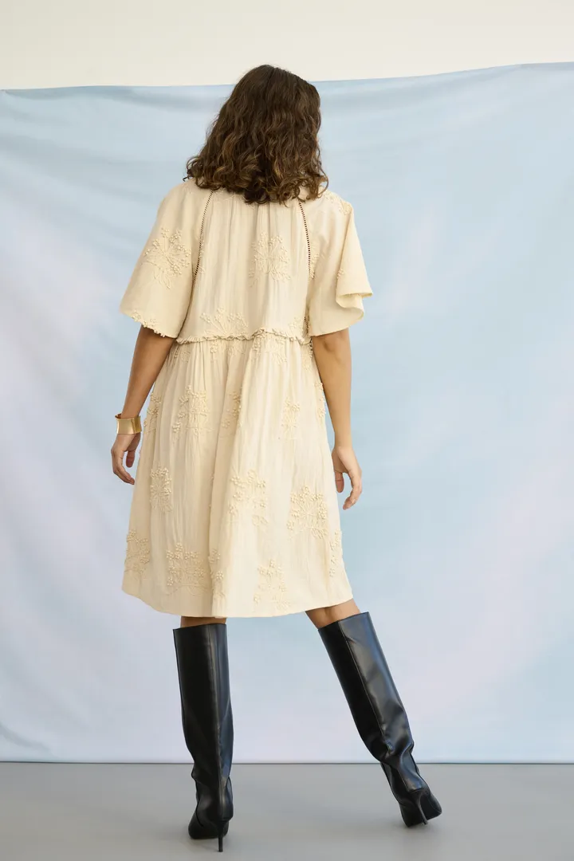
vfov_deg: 39.6
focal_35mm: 50
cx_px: 287
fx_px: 1196
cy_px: 430
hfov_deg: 27.0
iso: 400
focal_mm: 50
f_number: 3.5
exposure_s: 1/320
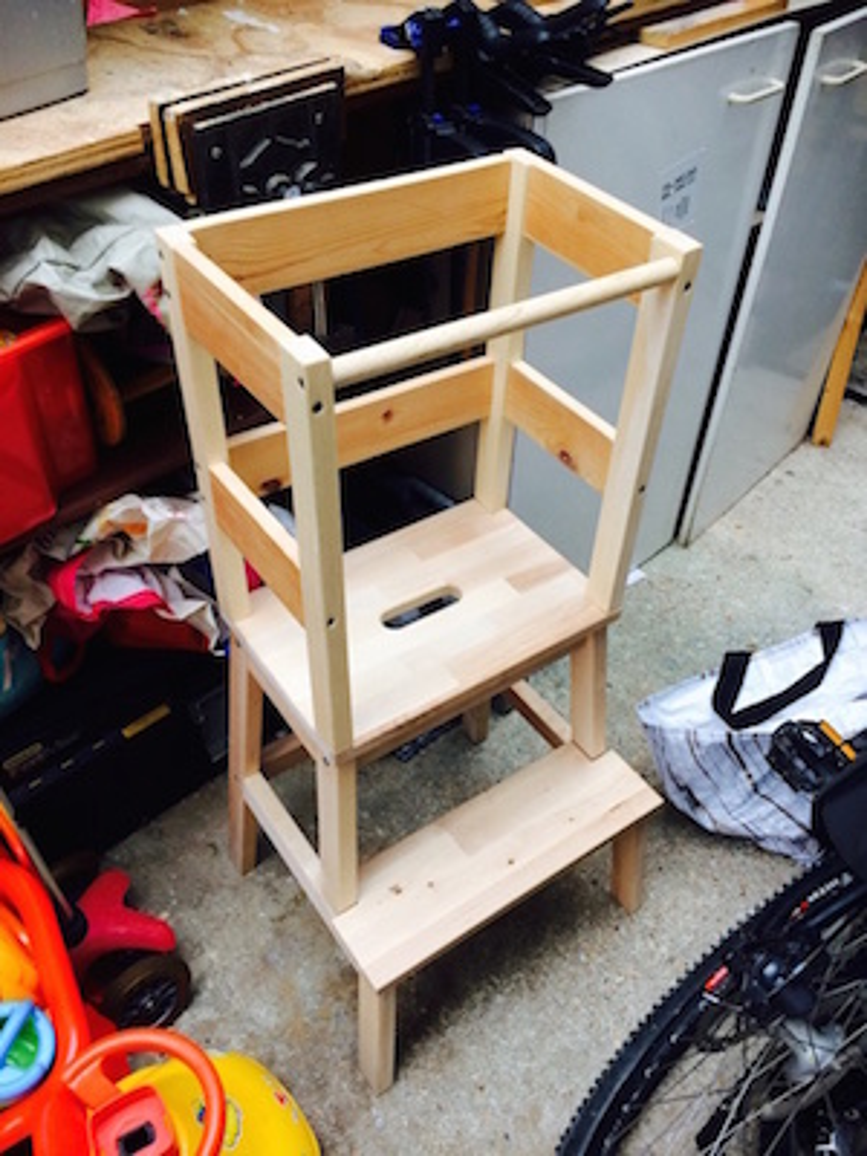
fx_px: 968
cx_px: 434
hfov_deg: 48.2
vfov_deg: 61.7
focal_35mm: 29
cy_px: 578
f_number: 2.2
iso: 40
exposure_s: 1/33
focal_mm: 4.15
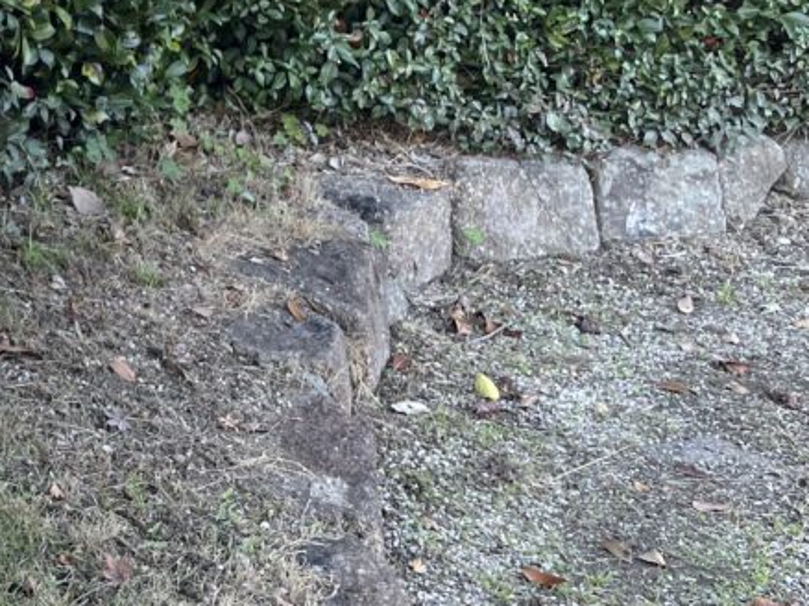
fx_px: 1775
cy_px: -41
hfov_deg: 22.1
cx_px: -336
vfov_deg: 18.7
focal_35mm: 76
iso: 50
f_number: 1.6
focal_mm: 4.2
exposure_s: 1/121
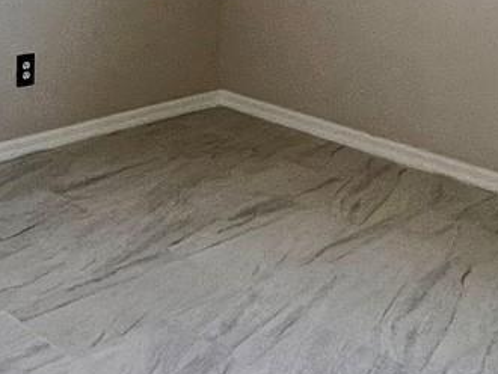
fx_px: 907
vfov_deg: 22.4
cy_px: -5
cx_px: 143
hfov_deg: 30.3
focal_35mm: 63
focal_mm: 1.57
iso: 80
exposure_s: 1/99
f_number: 1.8
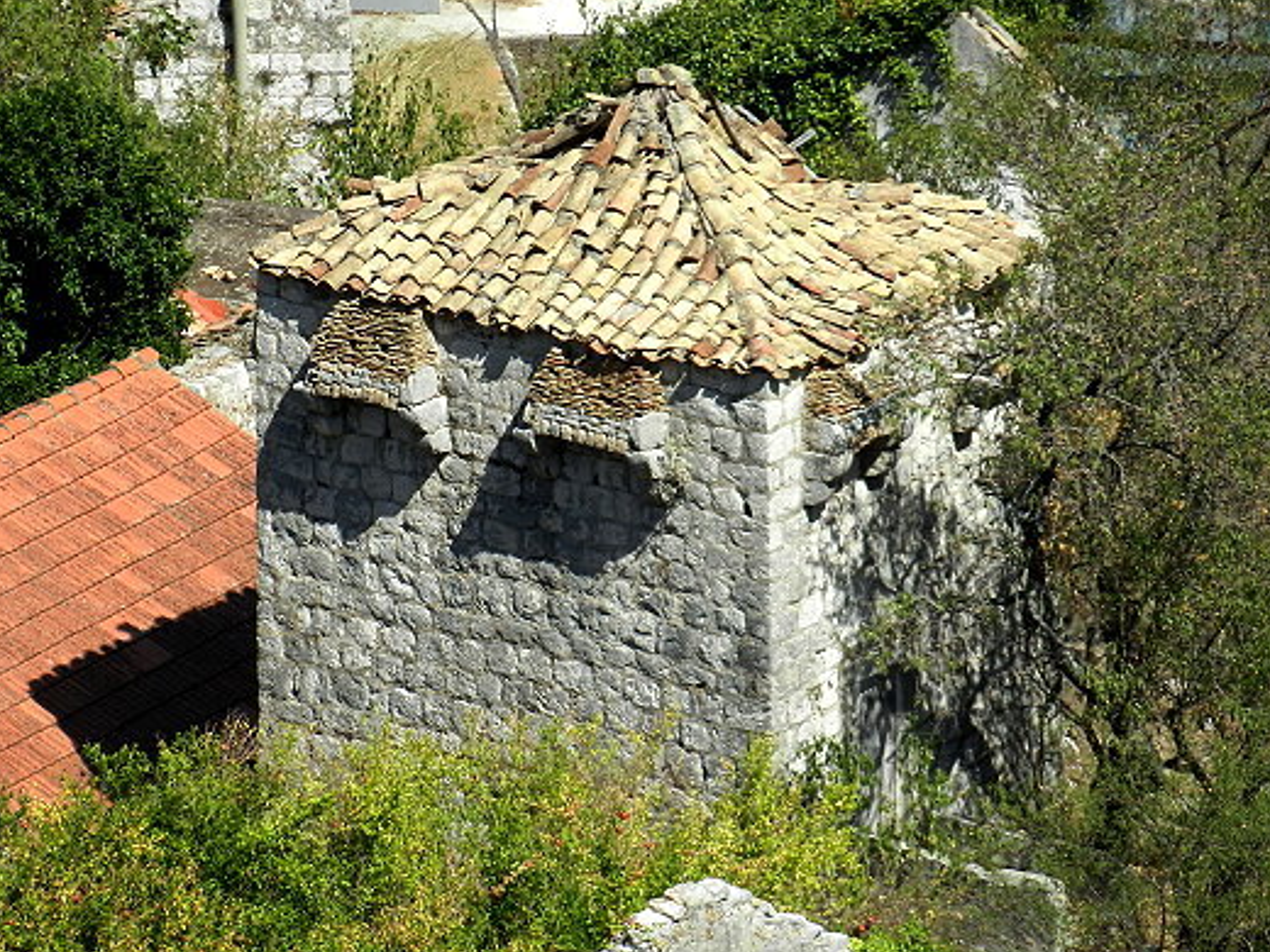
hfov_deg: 4.5
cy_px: 610
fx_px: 16216
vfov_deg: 3.4
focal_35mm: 442
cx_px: 567
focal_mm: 60.8
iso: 160
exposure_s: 1/800
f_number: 5.3
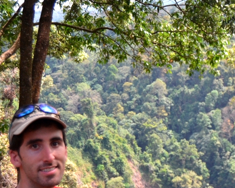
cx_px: 214
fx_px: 591
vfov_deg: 17.9
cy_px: 155
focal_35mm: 85
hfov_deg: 21.9
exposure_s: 1/500
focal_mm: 28
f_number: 4
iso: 400
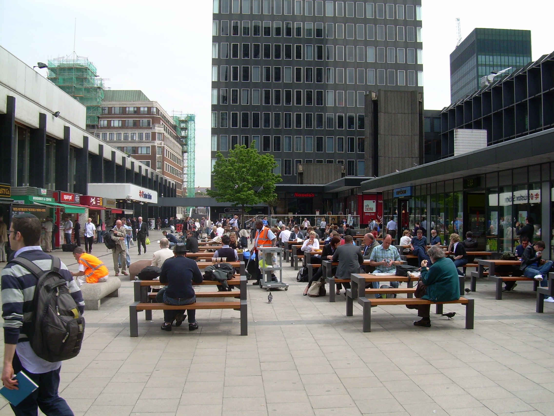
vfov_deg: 37.7
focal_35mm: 38
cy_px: 208
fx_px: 608
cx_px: 277
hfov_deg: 49.0
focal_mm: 6.3
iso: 50
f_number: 4.6
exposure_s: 1/250
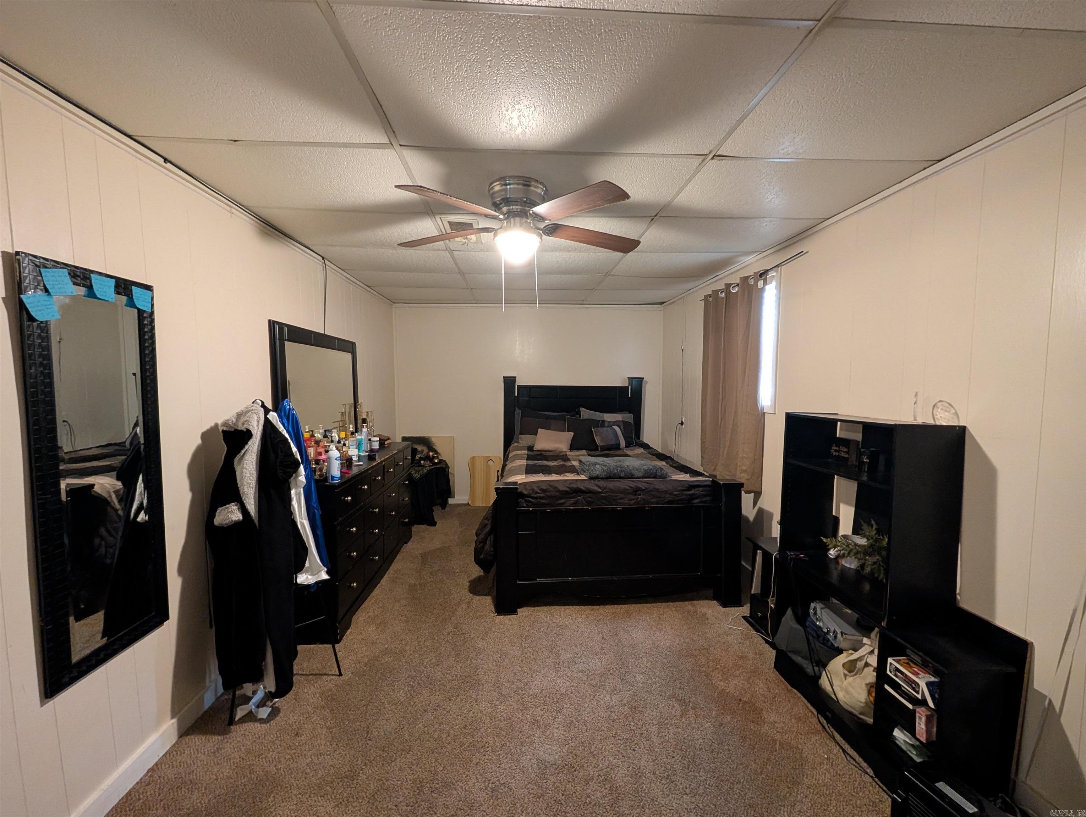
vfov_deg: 94.6
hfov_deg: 110.5
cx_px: 543
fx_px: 377
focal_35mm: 12
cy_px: 408
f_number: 1.7
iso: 512
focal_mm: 2.02
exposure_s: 1/24
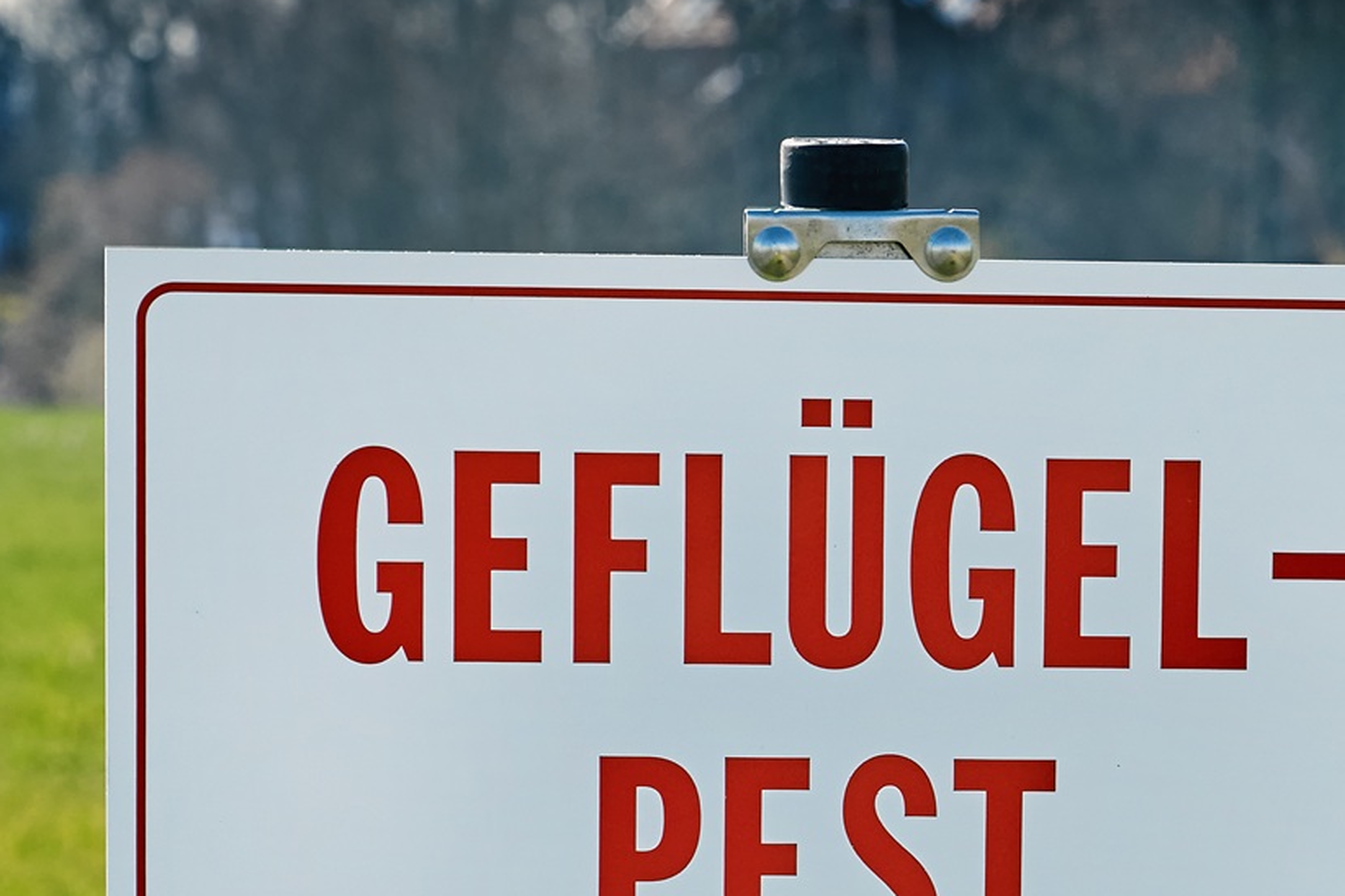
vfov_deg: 2.8
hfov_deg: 4.2
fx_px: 18492
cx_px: 1319
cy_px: 770
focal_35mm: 495
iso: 400
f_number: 9
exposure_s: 1/480
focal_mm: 141.3
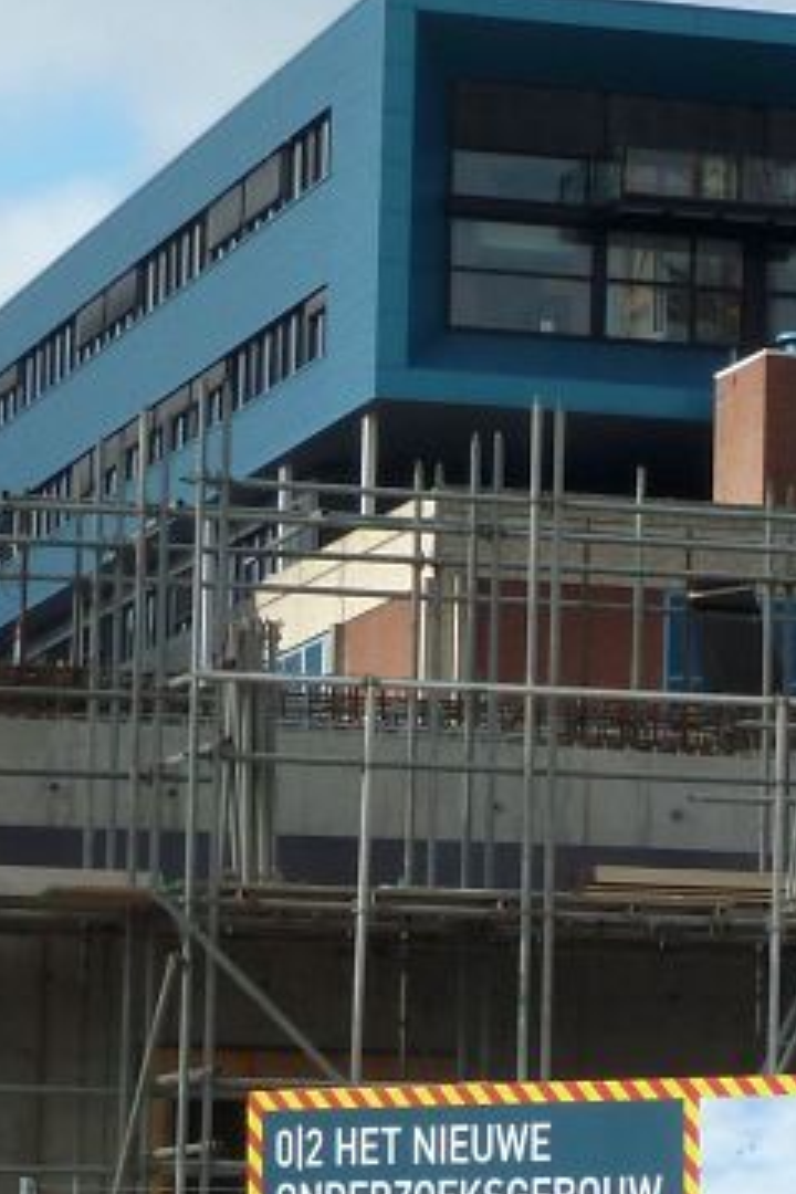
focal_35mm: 186
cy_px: 935
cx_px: 1400
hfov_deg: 7.2
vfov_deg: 11.0
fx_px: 6169
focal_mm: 10.3
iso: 80
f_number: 4
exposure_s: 1/400
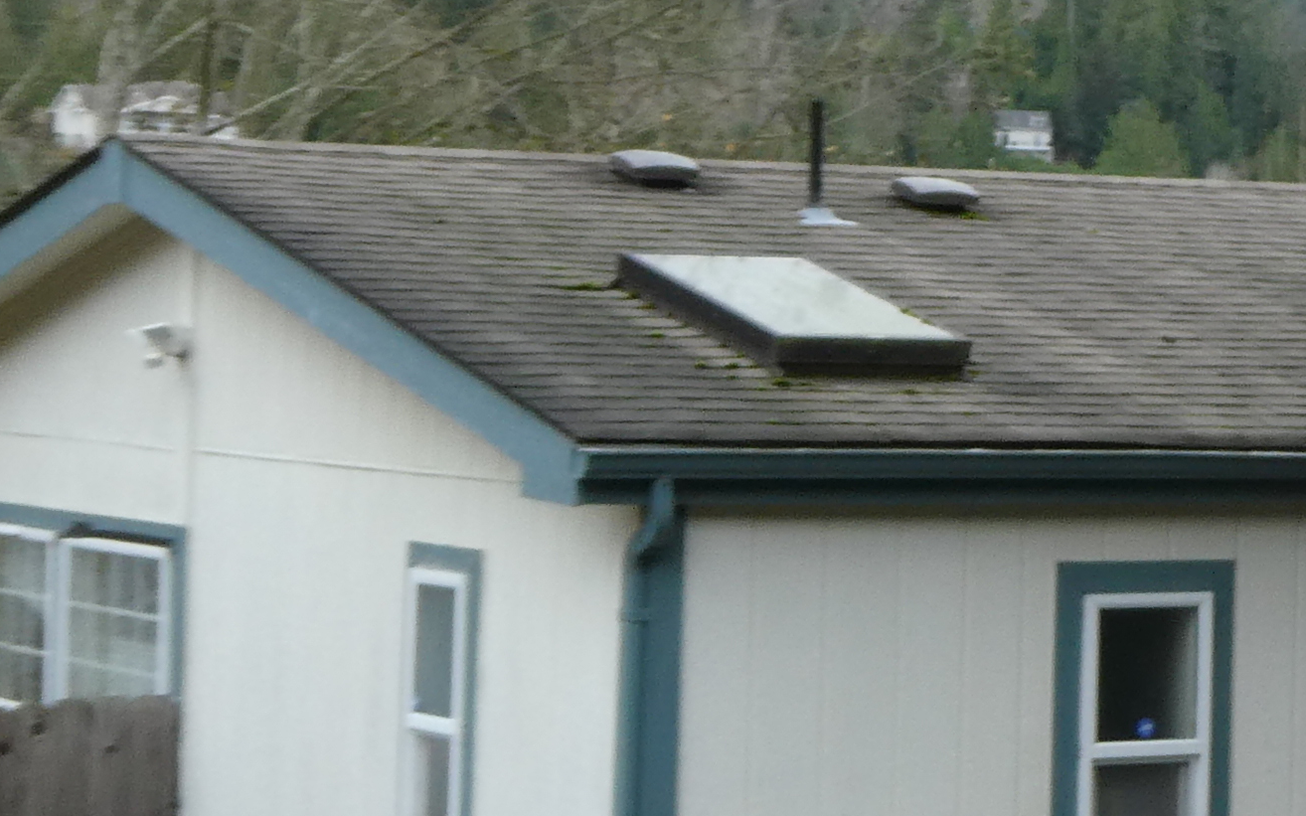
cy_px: 306
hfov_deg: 14.5
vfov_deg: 9.5
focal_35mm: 138
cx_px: 1728
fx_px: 4911
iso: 100
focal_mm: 5.8
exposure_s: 1/80
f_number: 3.6
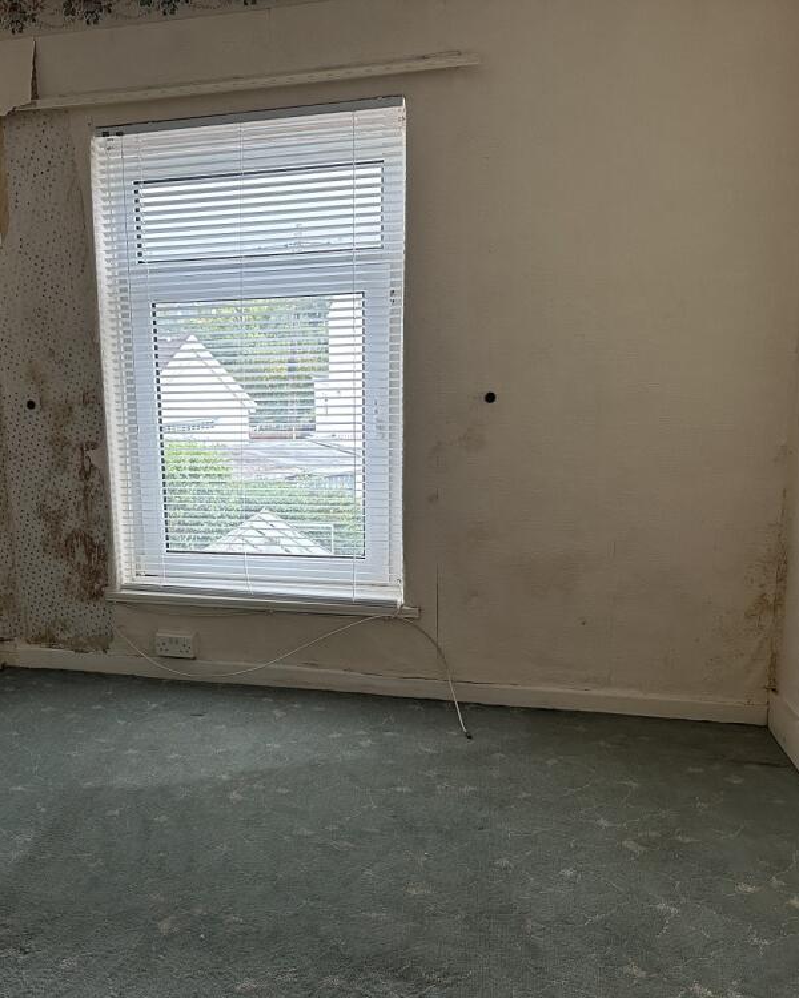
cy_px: 510
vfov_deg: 55.7
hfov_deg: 44.1
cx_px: 190
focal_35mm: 32
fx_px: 946
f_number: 1.78
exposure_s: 1/82
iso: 250
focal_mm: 6.86
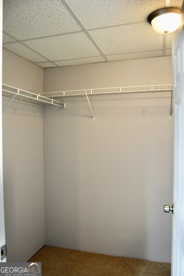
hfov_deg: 47.9
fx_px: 207
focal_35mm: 27
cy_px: 138
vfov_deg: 67.4
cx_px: 92
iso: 800
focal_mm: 18
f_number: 3.5
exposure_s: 1/60
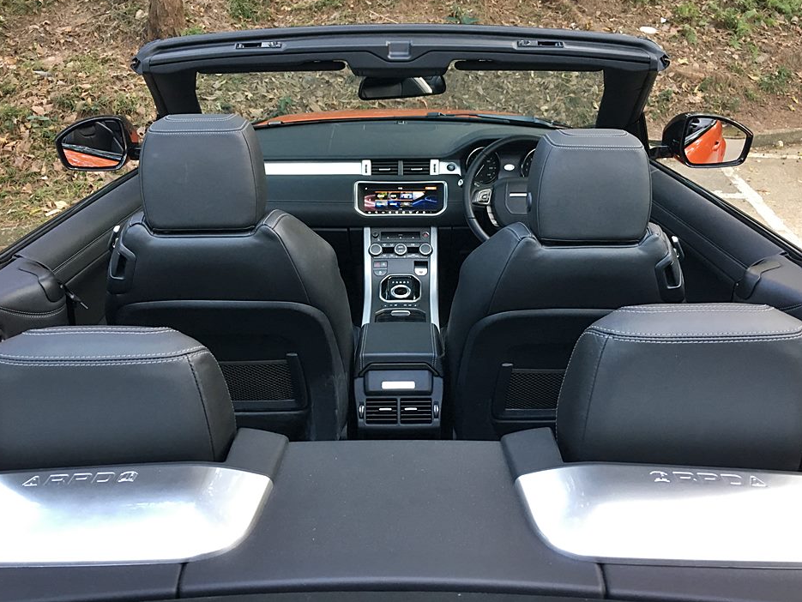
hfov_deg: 58.3
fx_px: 718
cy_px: 281
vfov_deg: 45.4
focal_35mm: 31
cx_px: 404
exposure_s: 1/33
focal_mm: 4.15
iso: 125
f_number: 2.2
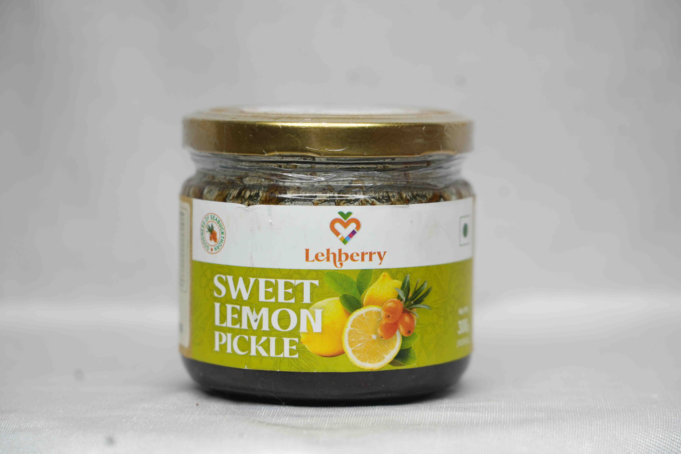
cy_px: 227
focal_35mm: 105
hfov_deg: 19.5
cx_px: 340
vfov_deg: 13.0
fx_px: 1986
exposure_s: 1/80
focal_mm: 105
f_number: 5
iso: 250
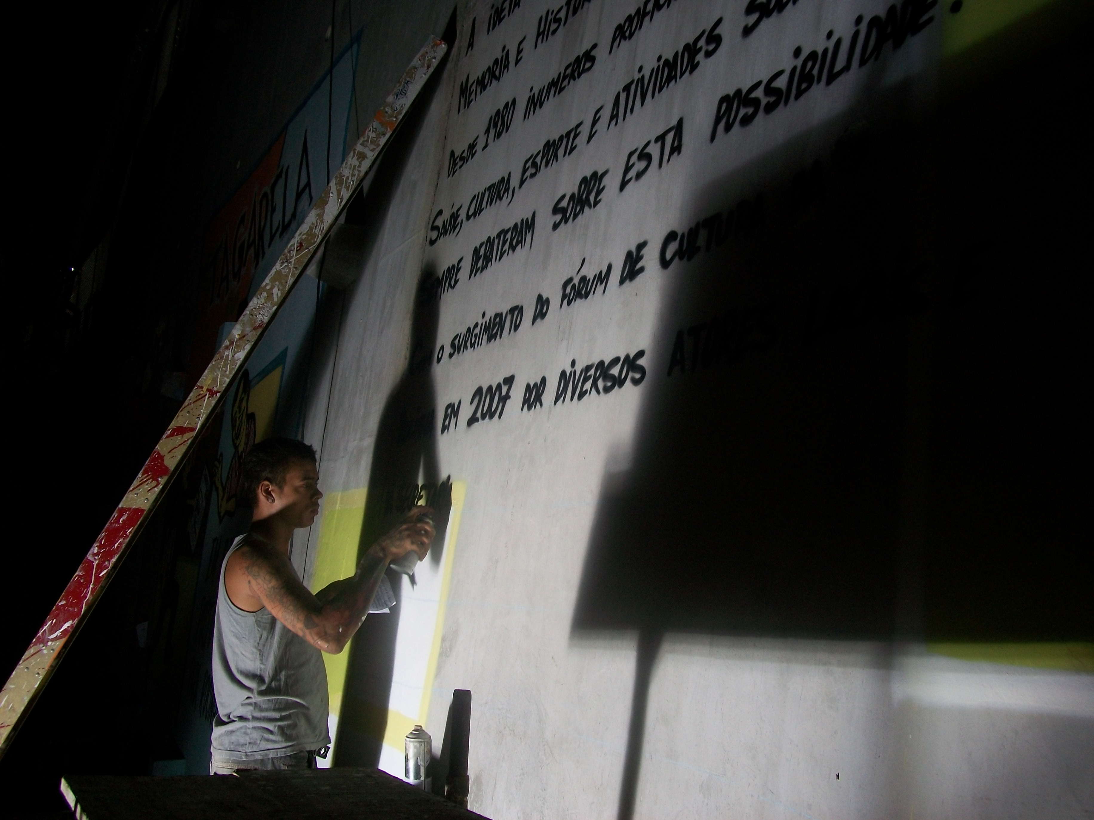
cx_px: 547
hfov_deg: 56.8
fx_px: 1011
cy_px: 410
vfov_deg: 44.2
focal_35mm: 32
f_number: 2.9
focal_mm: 5.7
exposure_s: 1/80
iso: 80
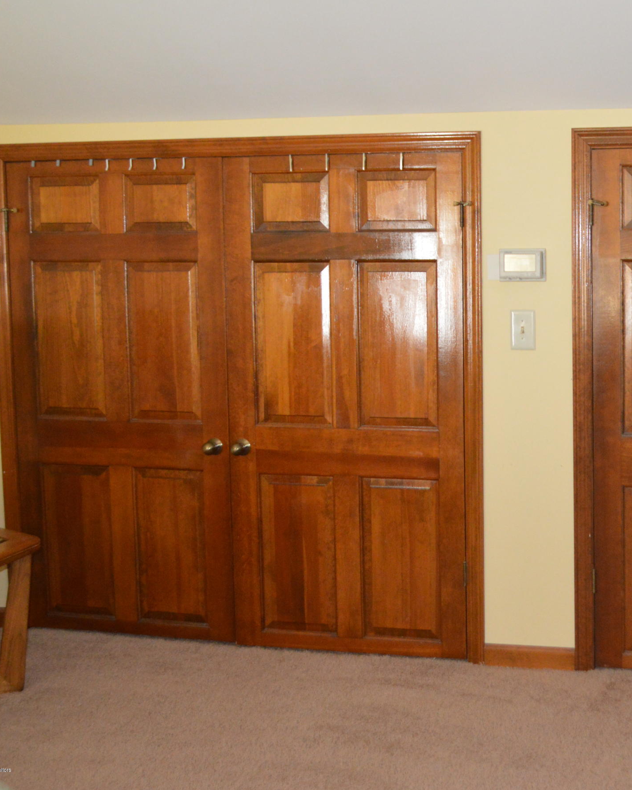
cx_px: 566
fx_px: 1216
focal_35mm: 52
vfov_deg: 36.0
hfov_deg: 28.1
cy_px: 356
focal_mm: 22
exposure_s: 1/60
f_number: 4
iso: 1800
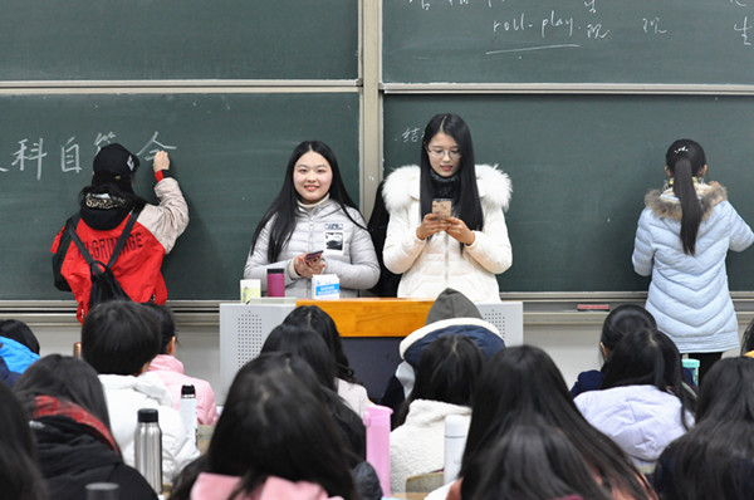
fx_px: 1568
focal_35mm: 75
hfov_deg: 27.0
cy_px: 250
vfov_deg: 18.1
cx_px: 377
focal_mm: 50
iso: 1600
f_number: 4
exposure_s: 1/60
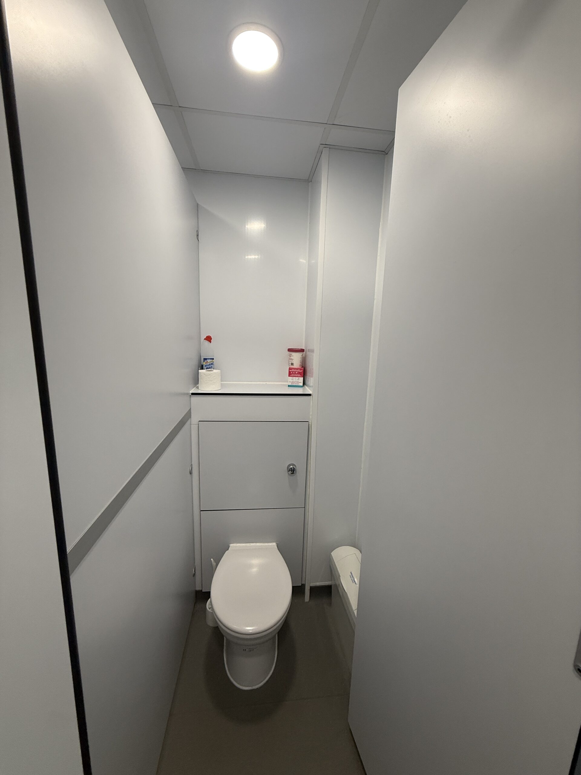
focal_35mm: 14
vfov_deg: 102.1
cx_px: 290
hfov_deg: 85.7
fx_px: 313
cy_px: 388
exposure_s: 1/100
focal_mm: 2.22
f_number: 2.2
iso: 125
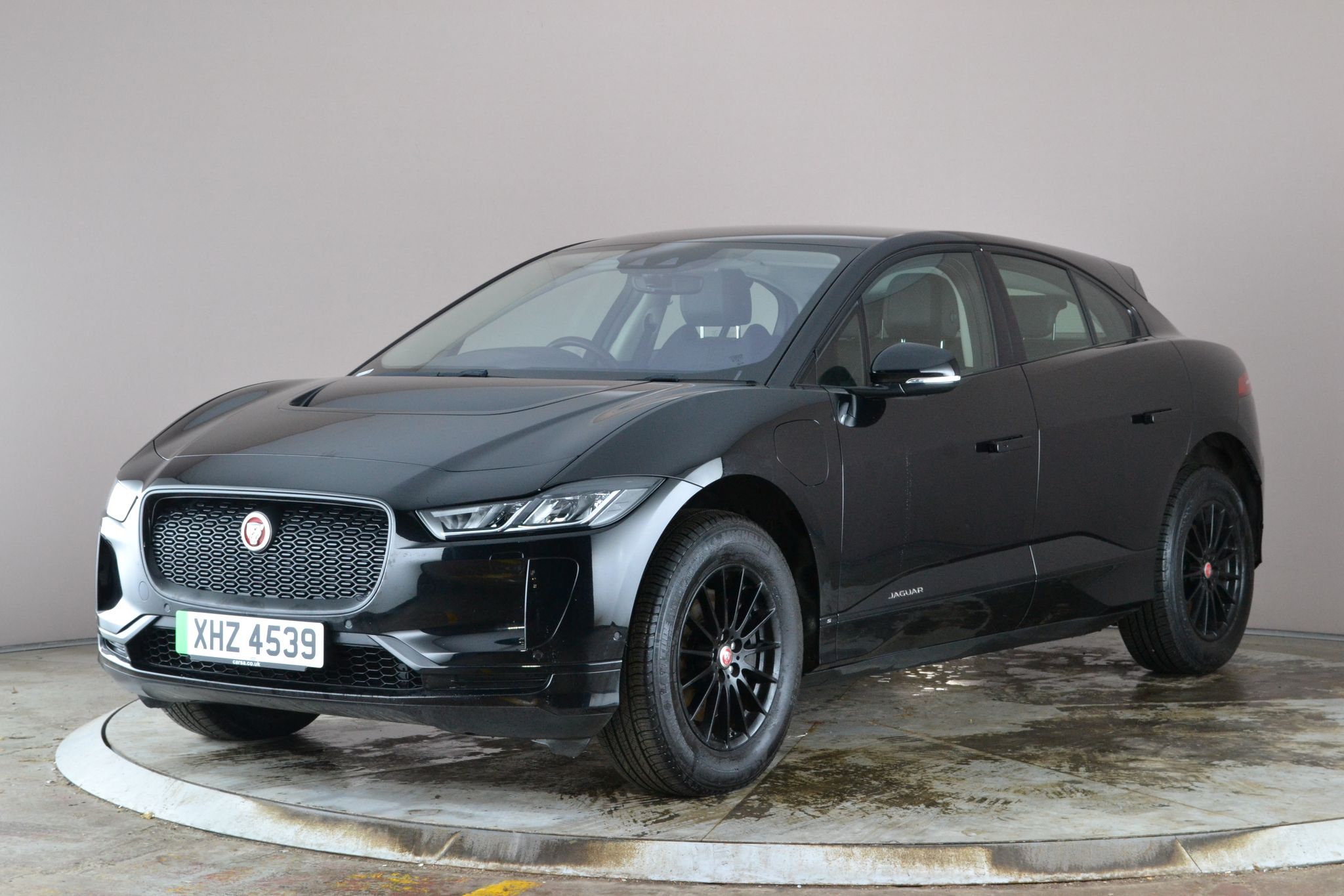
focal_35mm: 72
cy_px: 448
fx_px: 2688
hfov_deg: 28.1
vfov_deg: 18.9
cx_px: 672
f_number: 11
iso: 1100
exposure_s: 1/10
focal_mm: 48
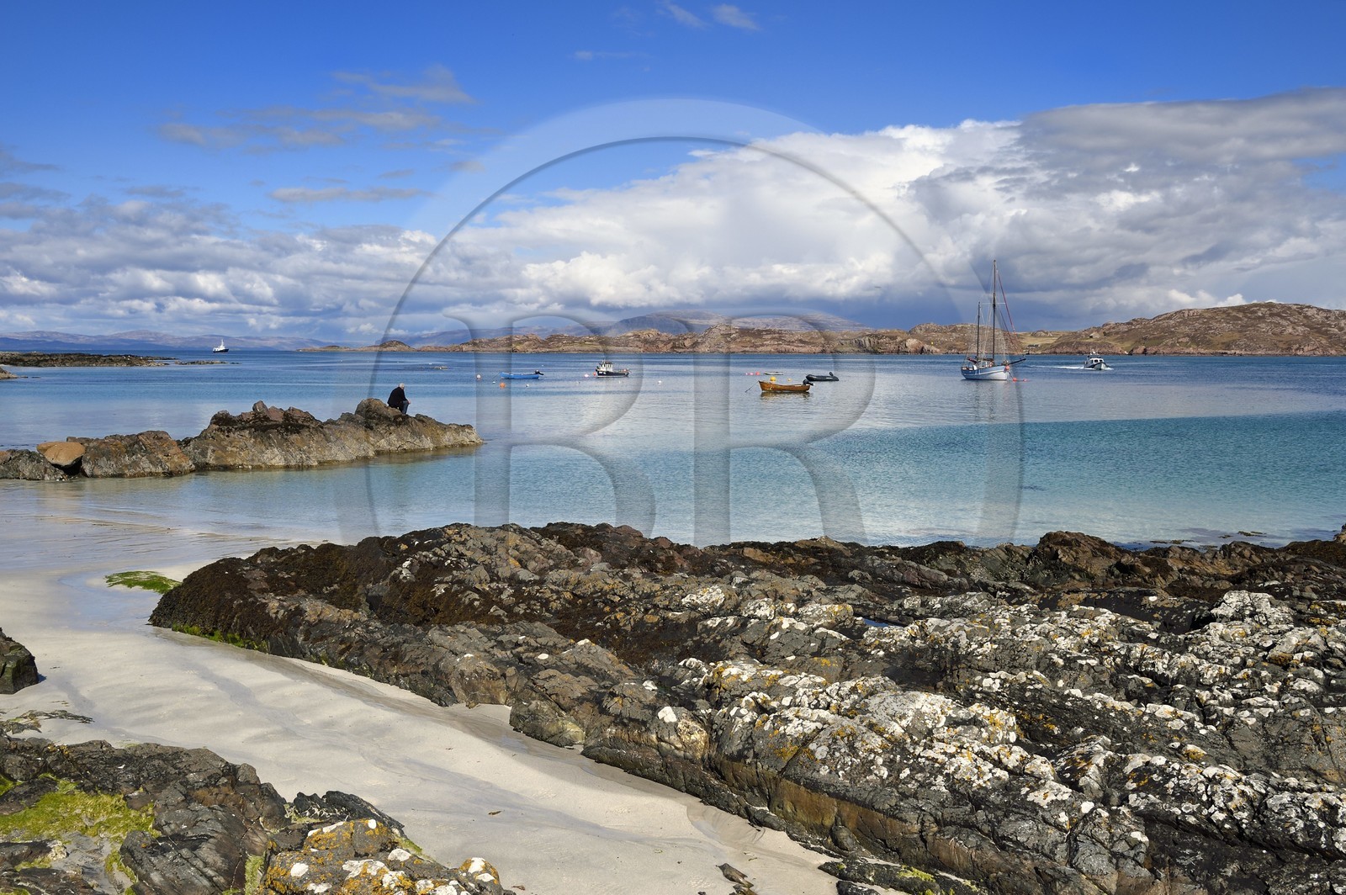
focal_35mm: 34
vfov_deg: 38.8
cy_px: 448
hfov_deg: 55.8
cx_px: 673
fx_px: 1270
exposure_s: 1/250
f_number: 18
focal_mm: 34
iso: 200
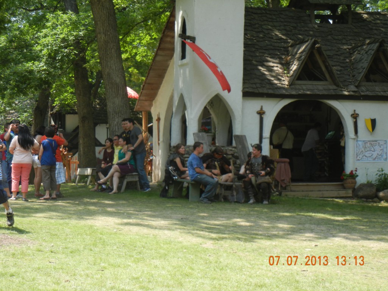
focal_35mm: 102
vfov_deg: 14.5
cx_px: 194
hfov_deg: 19.3
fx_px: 1143
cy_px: 146
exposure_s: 1/234
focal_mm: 18.3
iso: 160
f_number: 4.5
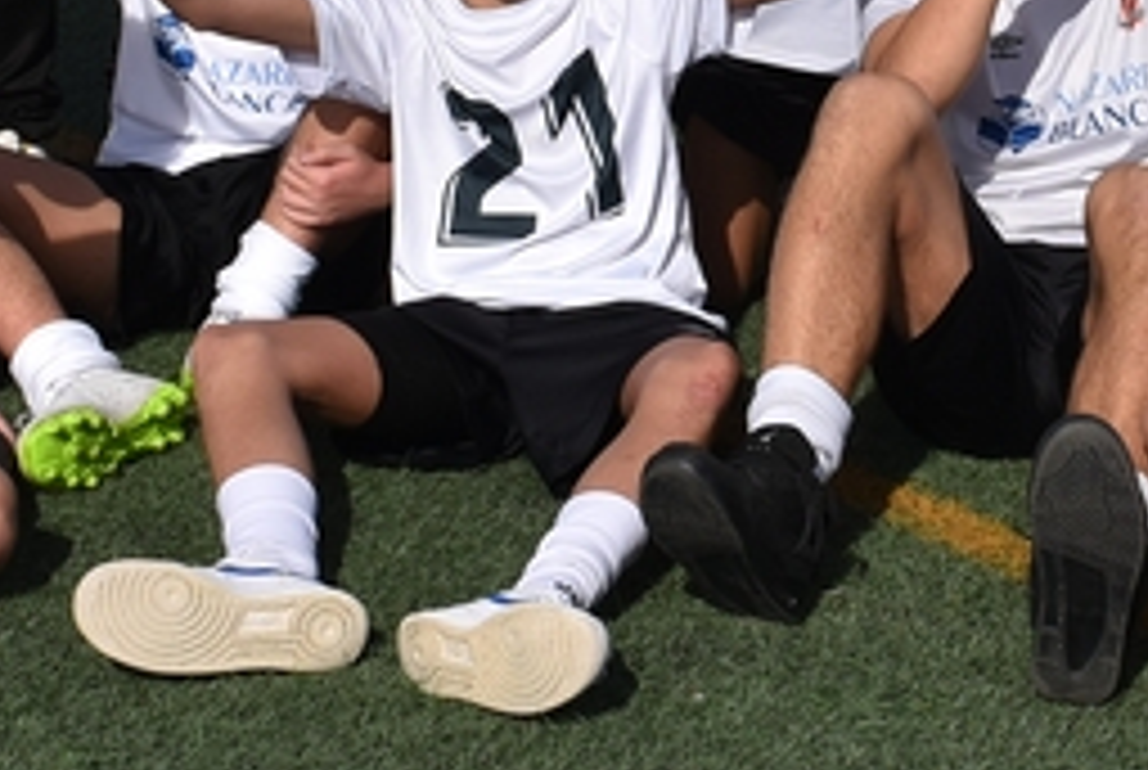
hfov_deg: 14.2
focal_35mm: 143
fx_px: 4560
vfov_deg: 9.5
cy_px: -158
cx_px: 1076
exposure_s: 1/500
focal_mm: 27
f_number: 11
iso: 200
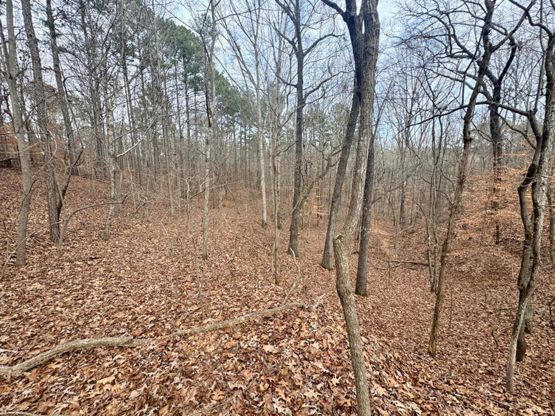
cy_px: 208
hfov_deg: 102.1
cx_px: 278
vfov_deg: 85.7
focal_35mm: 14
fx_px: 224
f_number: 2.2
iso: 40
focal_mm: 2.22
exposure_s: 1/255
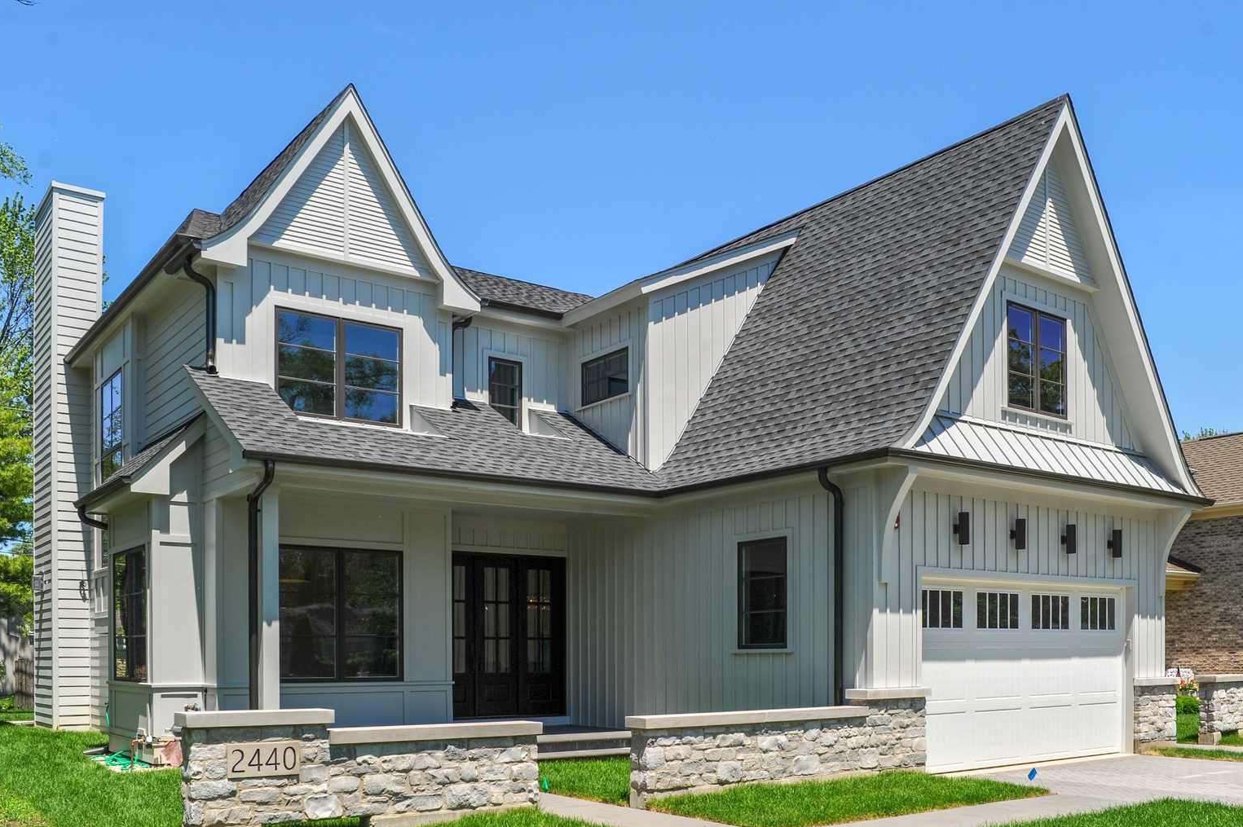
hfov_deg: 57.2
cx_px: 627
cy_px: 426
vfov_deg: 39.9
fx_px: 1139
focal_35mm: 33
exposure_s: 1/640
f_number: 8
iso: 200
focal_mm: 31
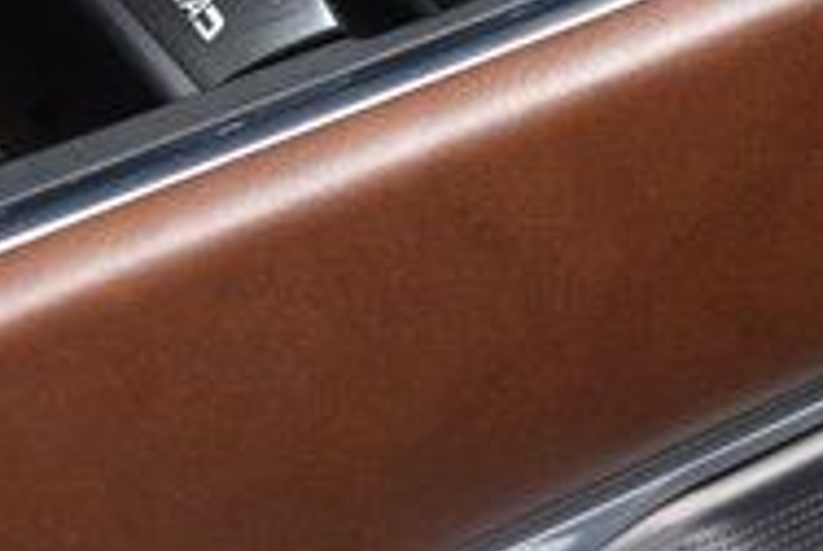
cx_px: 665
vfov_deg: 5.2
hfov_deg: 7.9
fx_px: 5976
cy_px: -573
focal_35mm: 261
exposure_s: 1/20
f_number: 4
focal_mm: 48
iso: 1600
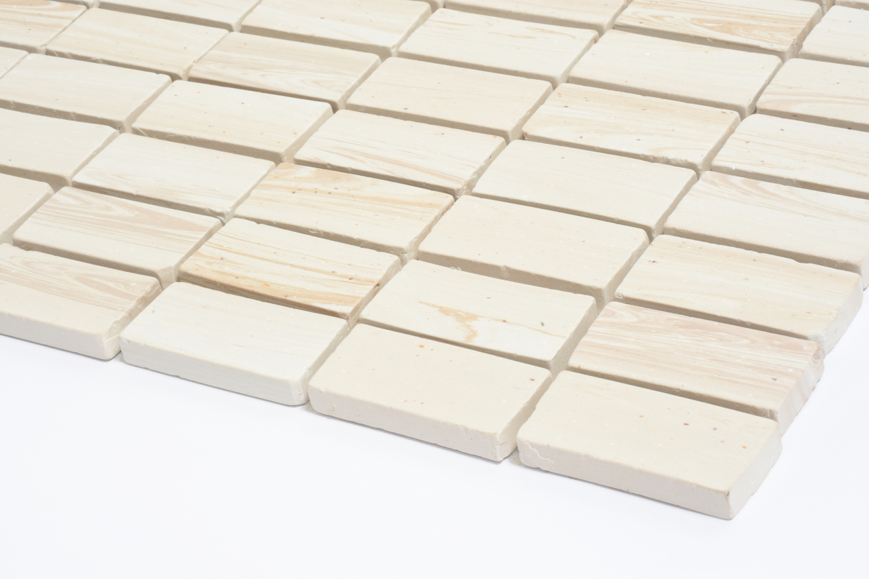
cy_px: 290
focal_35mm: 75
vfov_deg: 18.2
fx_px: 1810
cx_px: 434
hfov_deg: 27.0
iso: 640
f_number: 22
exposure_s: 1/160
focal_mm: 50
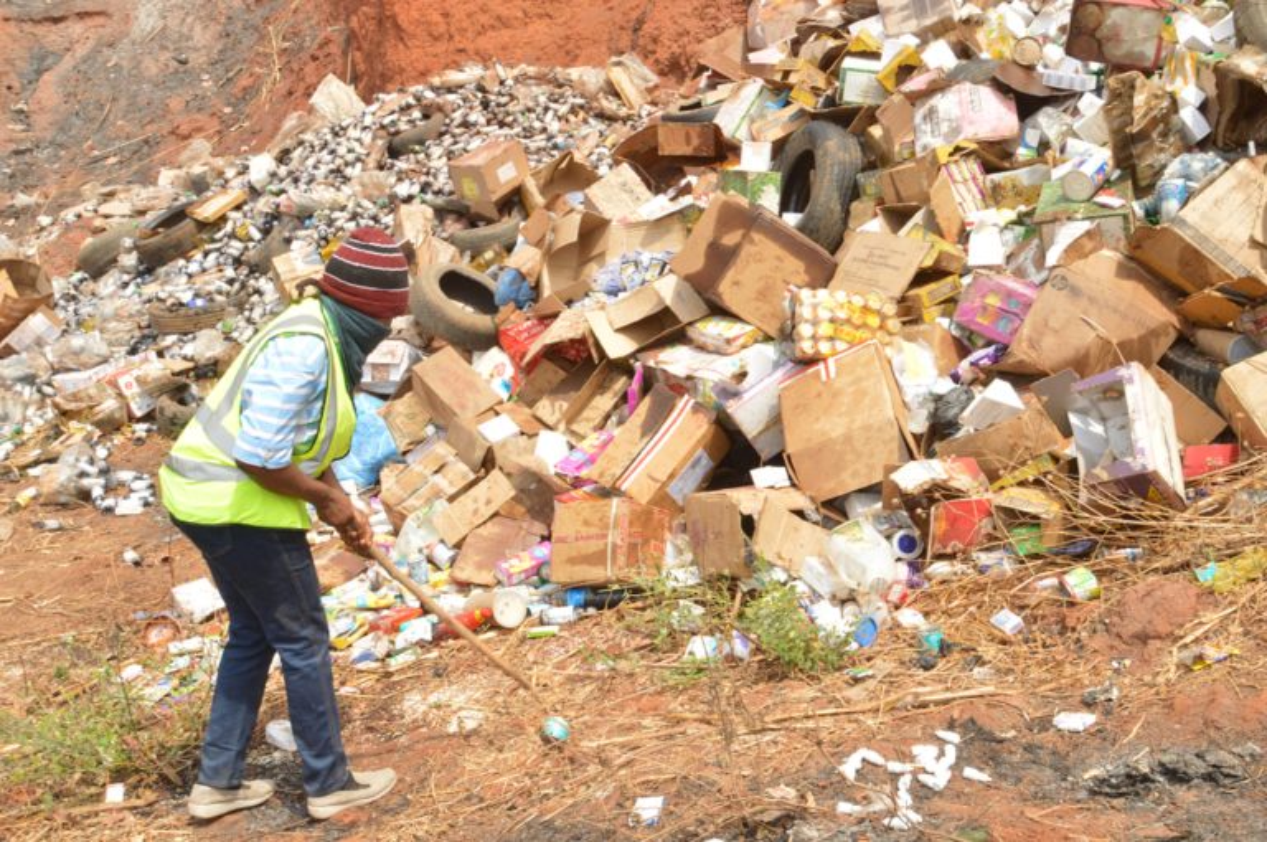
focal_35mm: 36
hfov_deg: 53.2
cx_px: 634
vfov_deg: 36.8
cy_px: 421
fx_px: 1265
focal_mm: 24
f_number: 14
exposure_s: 1/125
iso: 400
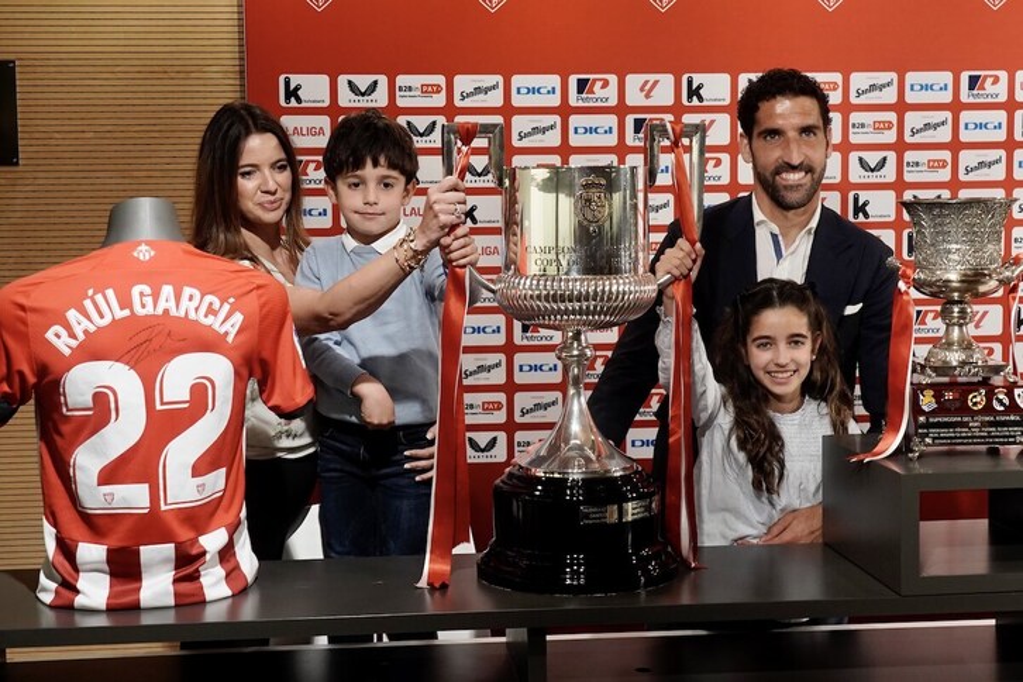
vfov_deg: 22.6
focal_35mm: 60
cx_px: 512
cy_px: 341
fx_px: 1705
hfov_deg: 33.4
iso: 2000
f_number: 5.6
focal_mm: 40
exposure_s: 1/200
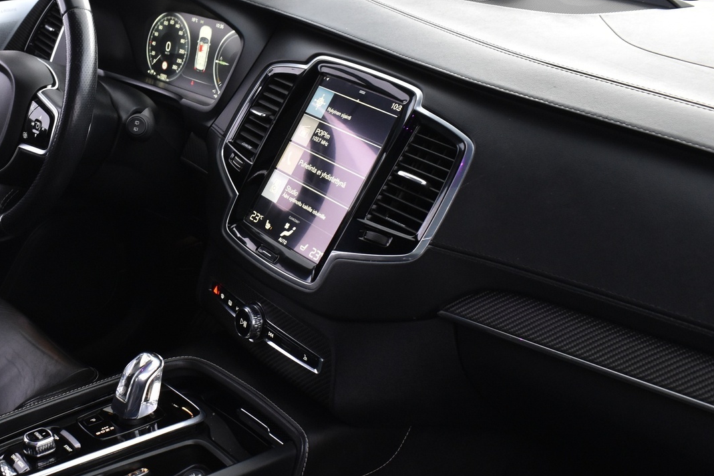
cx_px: 174
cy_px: 234
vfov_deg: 27.0
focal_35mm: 50
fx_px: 992
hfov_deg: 38.5
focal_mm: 22
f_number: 5.6
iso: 1250
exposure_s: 1/8
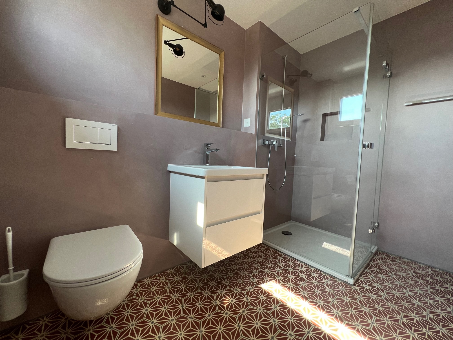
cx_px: 226
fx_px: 170
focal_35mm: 13
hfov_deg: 106.2
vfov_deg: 89.9
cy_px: 170
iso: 80
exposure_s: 1/99
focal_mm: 1.57
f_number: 1.8
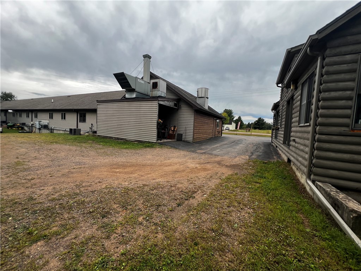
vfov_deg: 89.9
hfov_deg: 106.2
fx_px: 136
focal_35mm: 13
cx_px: 180
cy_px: 136
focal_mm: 1.57
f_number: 1.8
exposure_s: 1/295
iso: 32
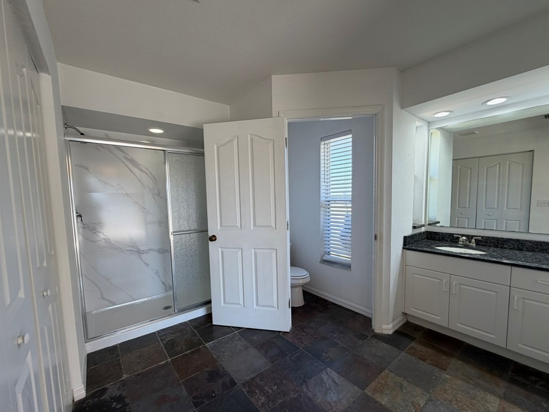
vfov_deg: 81.7
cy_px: 217
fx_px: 238
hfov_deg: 98.1
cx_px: 285
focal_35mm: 15
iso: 100
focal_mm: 2.22
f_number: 2.2
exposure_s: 1/120
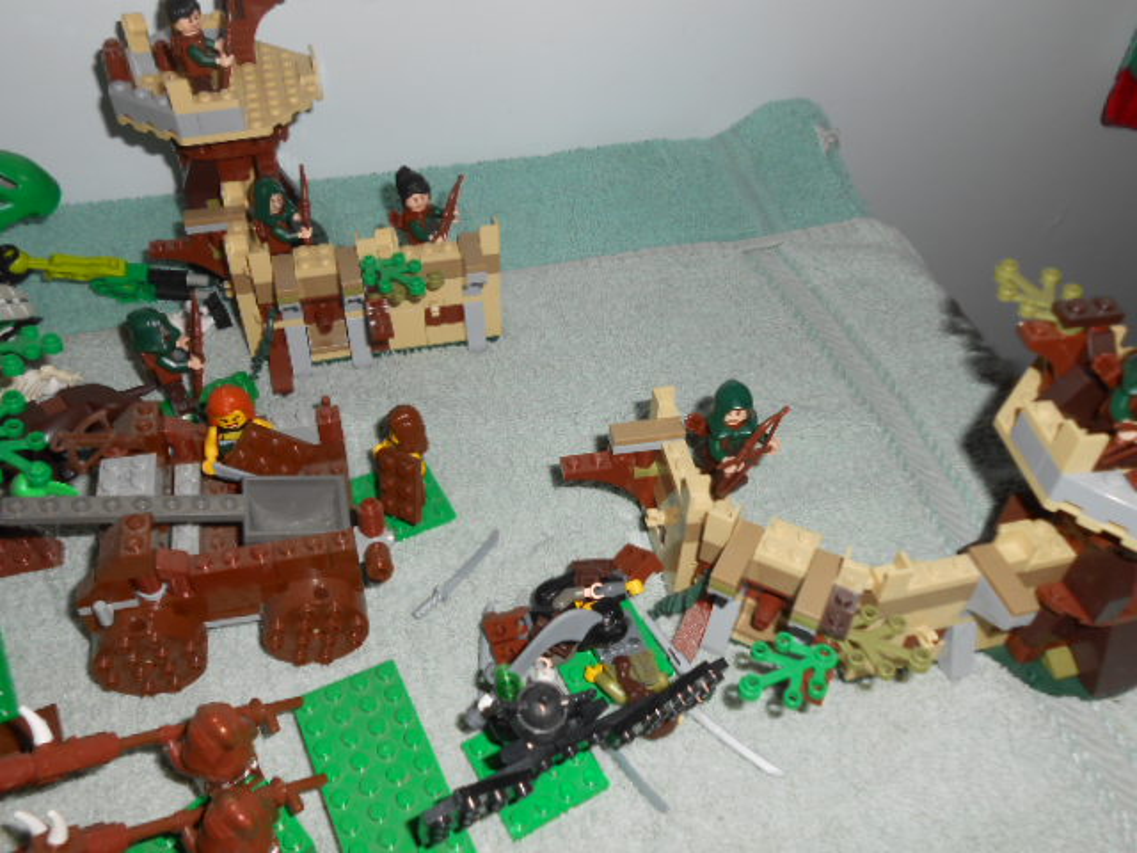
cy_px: 426
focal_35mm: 30
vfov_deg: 46.8
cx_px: 568
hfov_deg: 60.0
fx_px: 985
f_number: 3.8
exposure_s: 1/25
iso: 80
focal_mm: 5.3
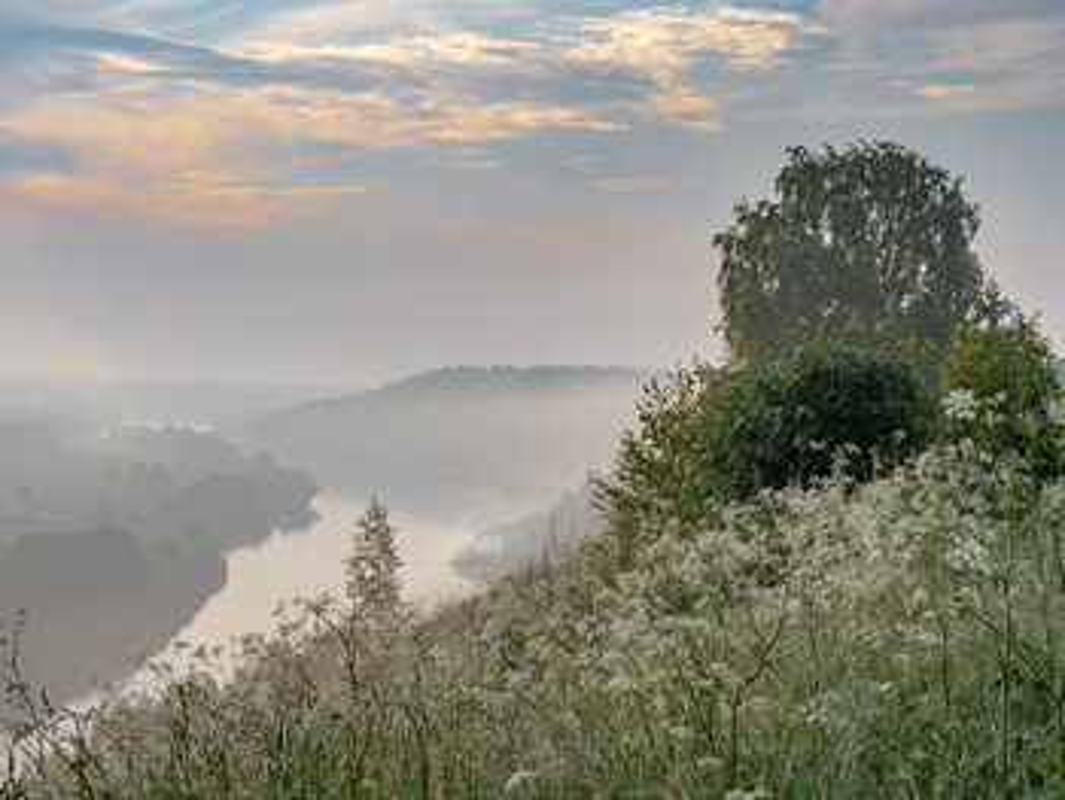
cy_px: 400
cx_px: 532
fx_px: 3818
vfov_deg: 12.0
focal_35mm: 124
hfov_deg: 15.9
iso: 200
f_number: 11
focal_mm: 62
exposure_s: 1/160
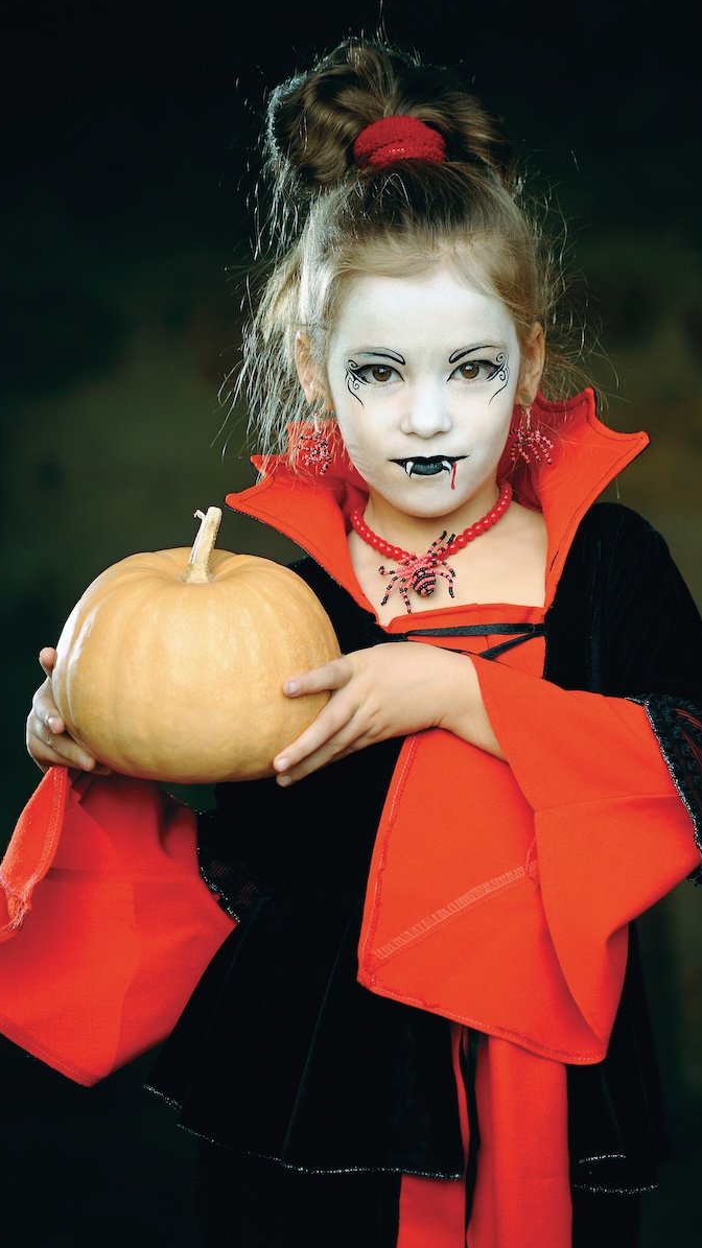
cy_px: 625
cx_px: 408
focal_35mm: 179
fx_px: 5925
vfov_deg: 12.0
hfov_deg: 6.8
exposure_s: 1/125
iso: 400
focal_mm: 170
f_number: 5
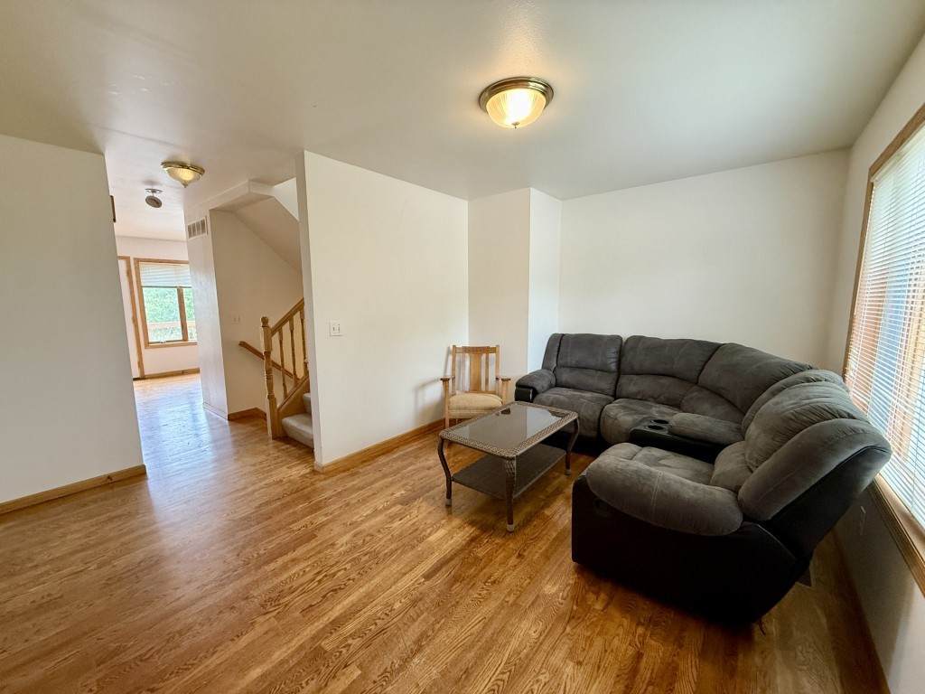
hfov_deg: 102.1
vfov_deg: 85.7
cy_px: 347
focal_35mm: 14
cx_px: 462
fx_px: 374
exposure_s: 1/60
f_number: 2.2
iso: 250
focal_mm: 2.22
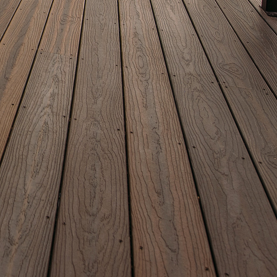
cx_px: -137
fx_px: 453
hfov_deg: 25.6
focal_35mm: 50
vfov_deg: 27.8
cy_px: -90
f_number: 5
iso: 100
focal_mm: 14
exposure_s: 1/250
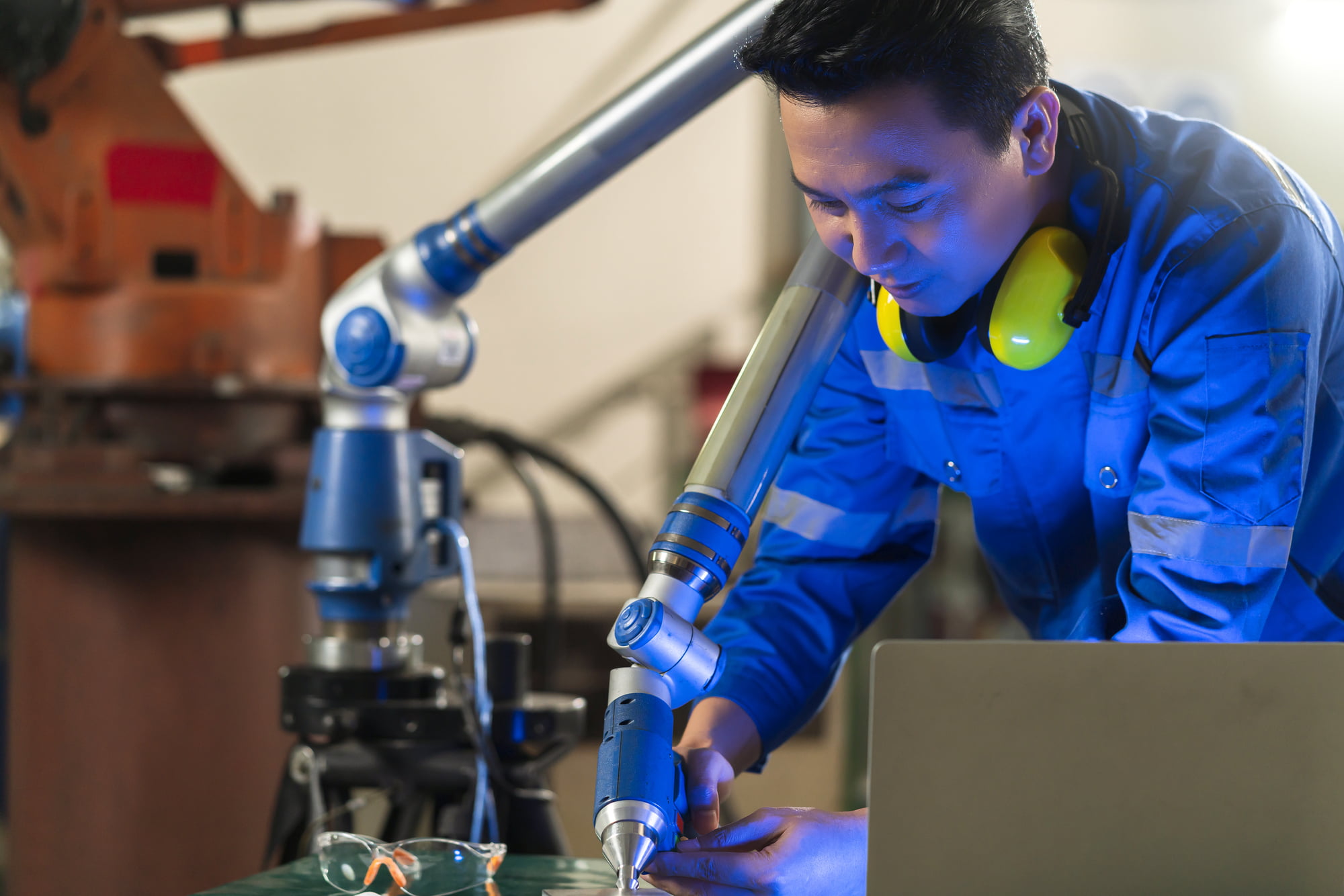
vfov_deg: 16.1
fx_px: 3174
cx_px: 672
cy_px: 448
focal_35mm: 85
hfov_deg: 23.9
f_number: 2.8
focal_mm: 85
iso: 400
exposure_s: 1/160
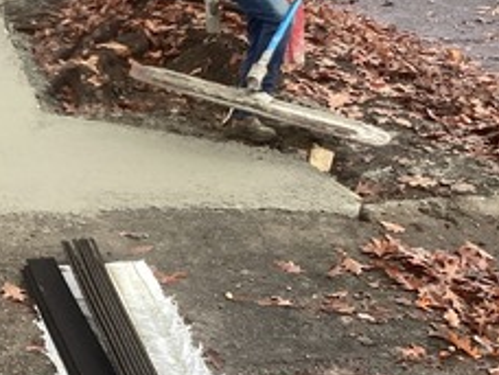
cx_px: -39
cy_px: 18
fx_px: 1096
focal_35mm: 76
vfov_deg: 19.0
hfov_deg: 24.1
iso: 80
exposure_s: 1/100
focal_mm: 3.3
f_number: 2.4
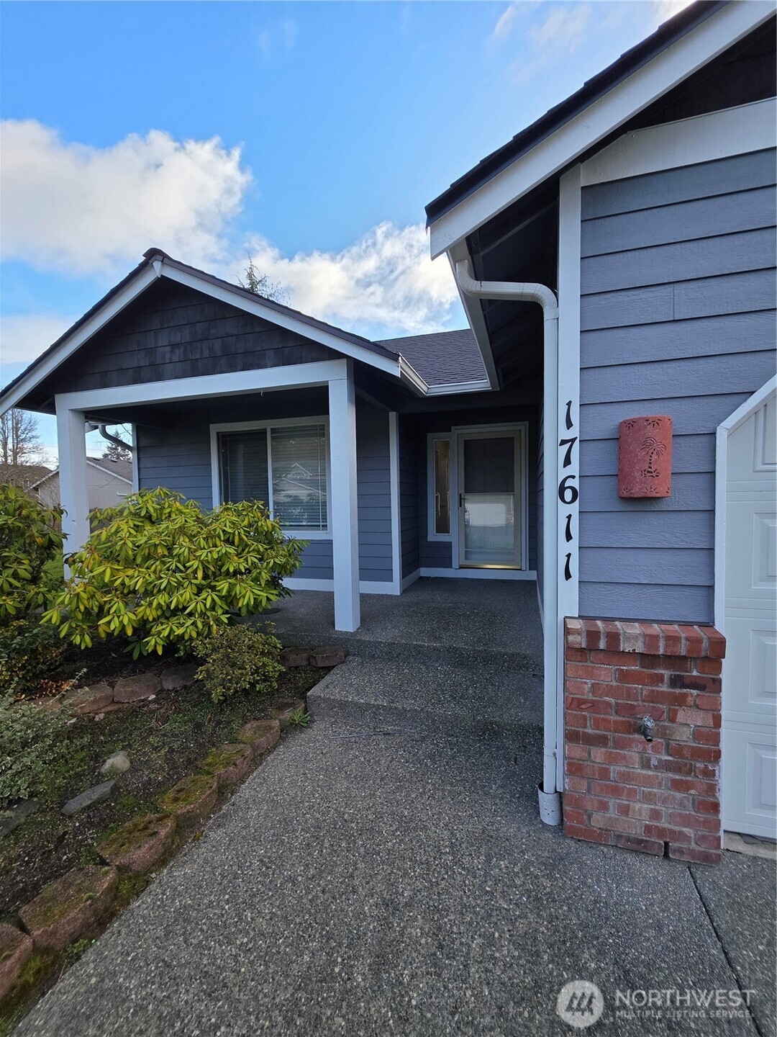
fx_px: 389
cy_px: 518
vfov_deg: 106.2
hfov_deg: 89.9
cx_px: 388
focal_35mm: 13
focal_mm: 2.2
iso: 125
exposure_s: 1/2000
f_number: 1.9
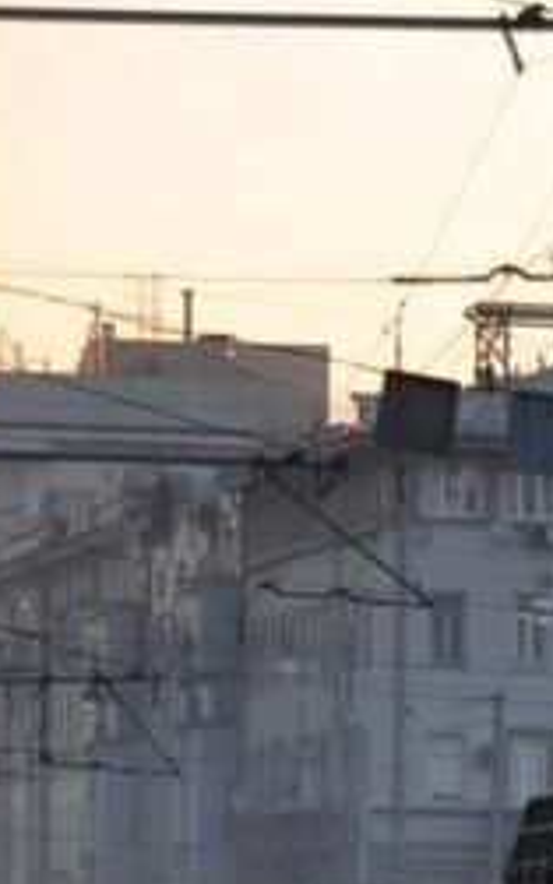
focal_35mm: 389
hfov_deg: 3.2
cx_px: 2208
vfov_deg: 5.4
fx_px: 9375
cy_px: 1071
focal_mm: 50
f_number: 2.8
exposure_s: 1/200
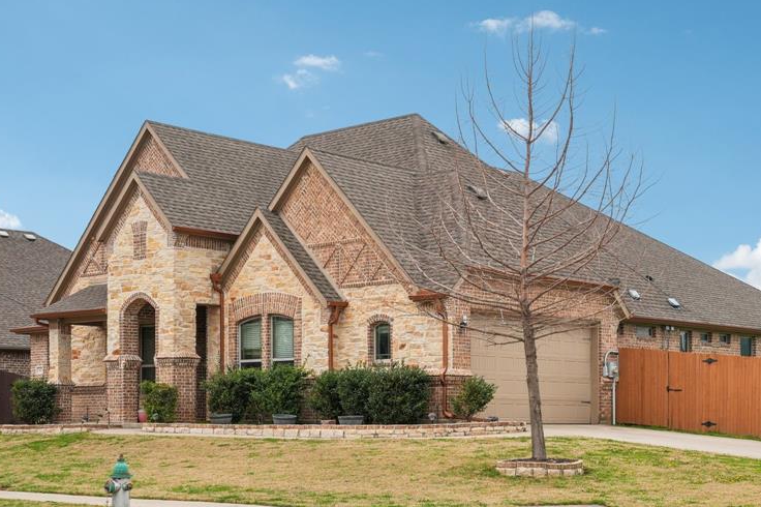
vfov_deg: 21.2
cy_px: 265
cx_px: 437
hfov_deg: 31.4
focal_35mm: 64
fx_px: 1352
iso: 100
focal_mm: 31
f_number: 8
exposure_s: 1/200
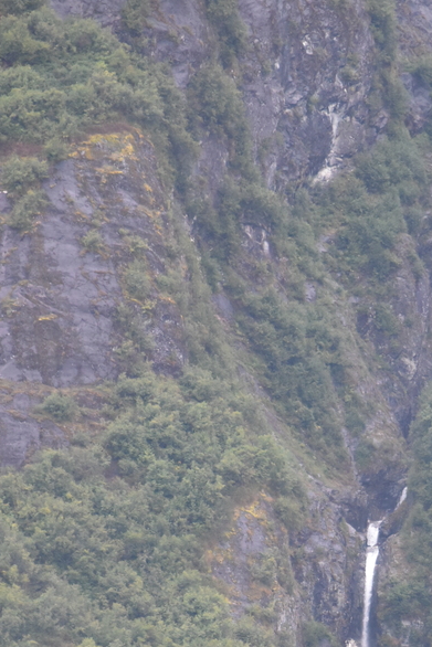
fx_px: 7861
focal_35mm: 437
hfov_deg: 3.1
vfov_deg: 4.7
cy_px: 463
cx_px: 439
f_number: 5.6
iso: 2500
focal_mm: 200
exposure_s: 1/400
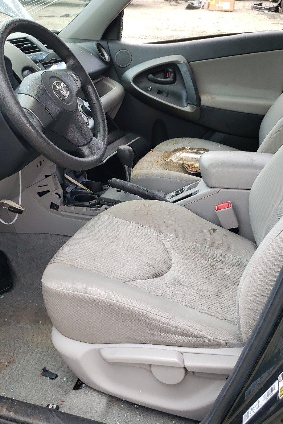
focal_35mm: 37
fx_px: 436
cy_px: 209
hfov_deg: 35.9
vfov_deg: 51.9
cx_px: 118
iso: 50
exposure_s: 1/333
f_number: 1.5
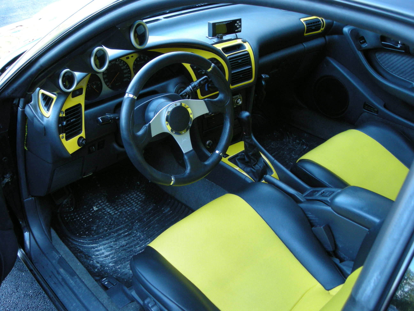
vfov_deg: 40.7
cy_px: 156
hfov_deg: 52.6
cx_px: 207
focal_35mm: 35
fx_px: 419
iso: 188
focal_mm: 5.7
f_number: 2.8
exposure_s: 1/59.8
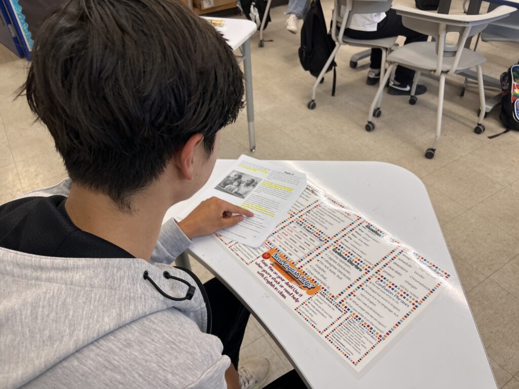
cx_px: 260
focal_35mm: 26
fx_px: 390
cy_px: 194
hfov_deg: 67.3
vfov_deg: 53.1
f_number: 1.6
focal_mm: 5.1
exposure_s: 1/121
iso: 50
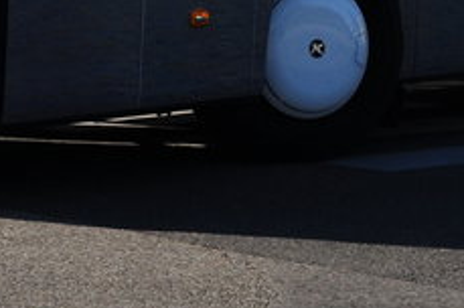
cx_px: 269
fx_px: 3534
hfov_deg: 7.5
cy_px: -427
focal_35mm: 275
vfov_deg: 4.9
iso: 200
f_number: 9
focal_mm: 35
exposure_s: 1/320
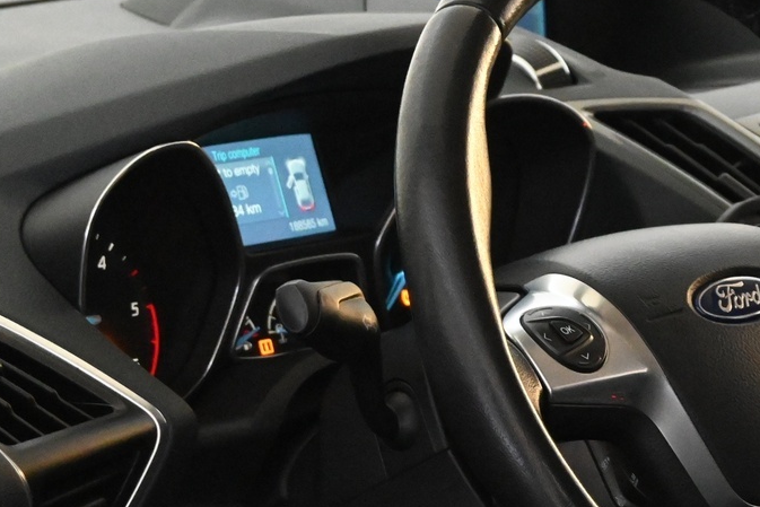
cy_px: 308
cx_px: 873
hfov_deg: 12.9
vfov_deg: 8.8
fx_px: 3277
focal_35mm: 155
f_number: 6
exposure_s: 1/60
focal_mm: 43
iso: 8000
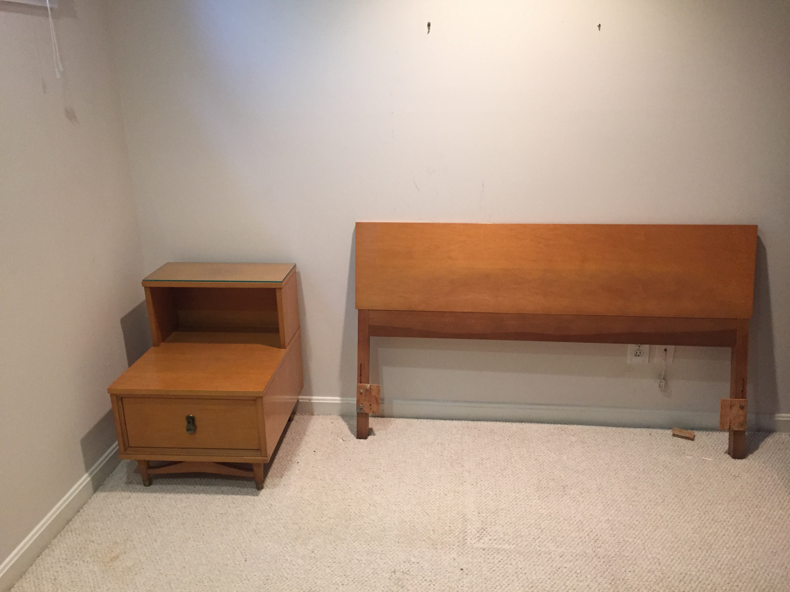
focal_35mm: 29
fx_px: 662
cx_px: 395
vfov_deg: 48.2
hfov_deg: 61.7
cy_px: 296
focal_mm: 4.15
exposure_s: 1/30
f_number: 2.2
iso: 200
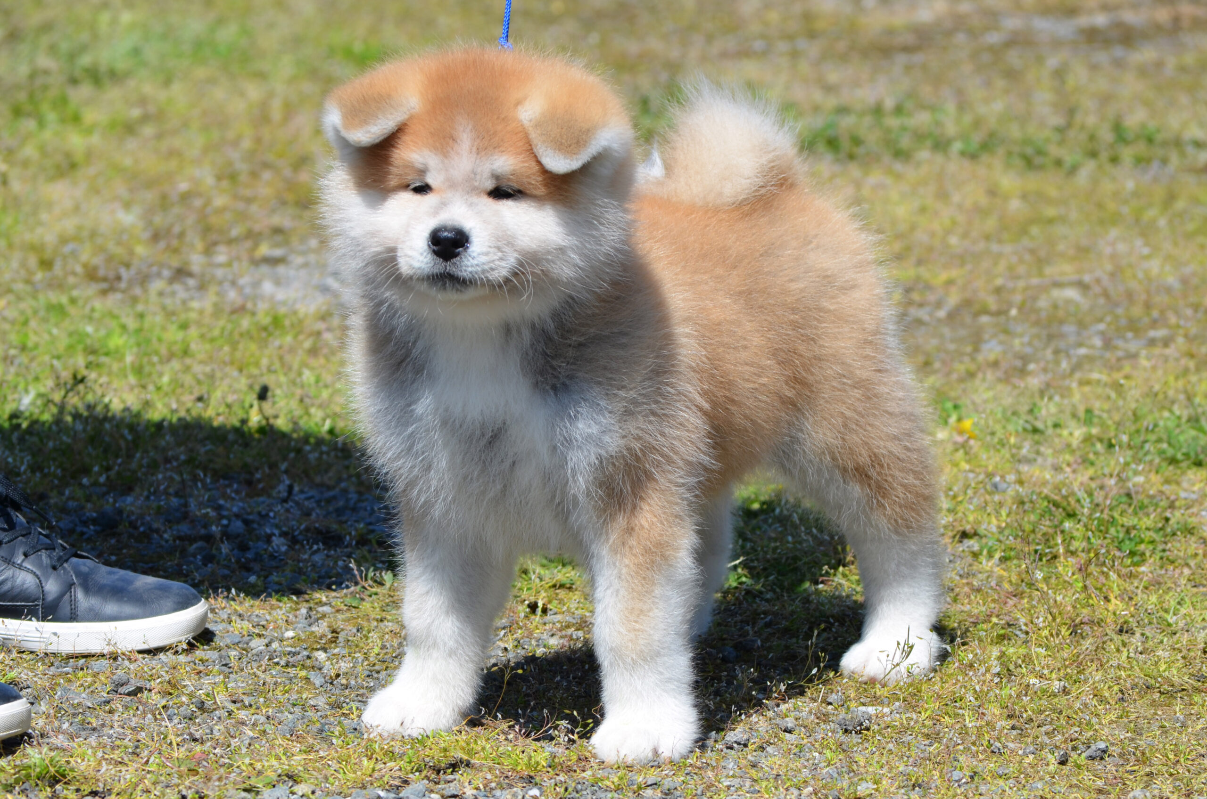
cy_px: 400
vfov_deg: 7.9
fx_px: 5822
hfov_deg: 11.8
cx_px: 604
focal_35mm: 174
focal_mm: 116
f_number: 8
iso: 100
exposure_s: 1/320
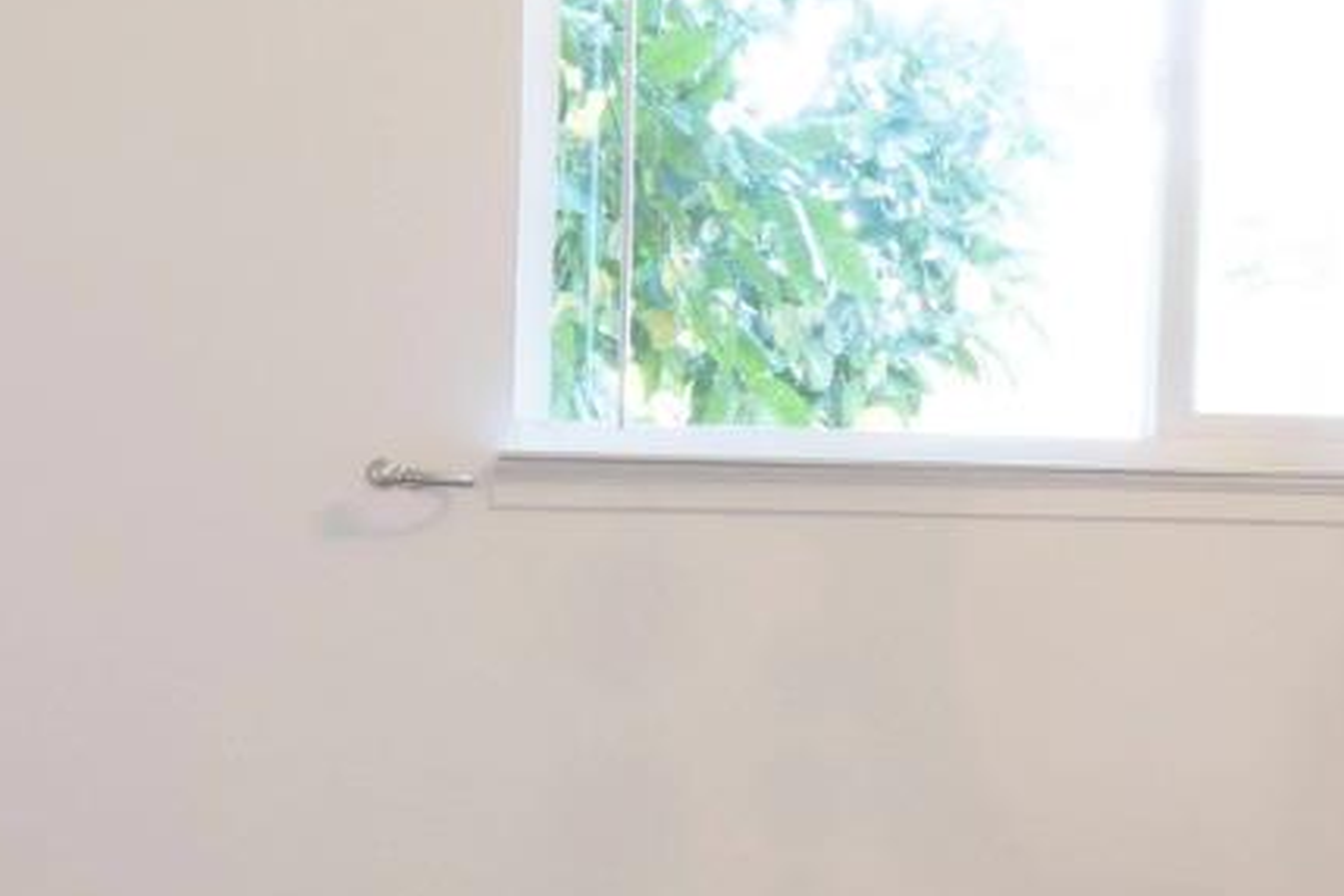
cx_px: 417
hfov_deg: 24.0
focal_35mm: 84
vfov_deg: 15.9
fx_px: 3136
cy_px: 924
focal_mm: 16
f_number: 16
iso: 100
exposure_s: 1.3
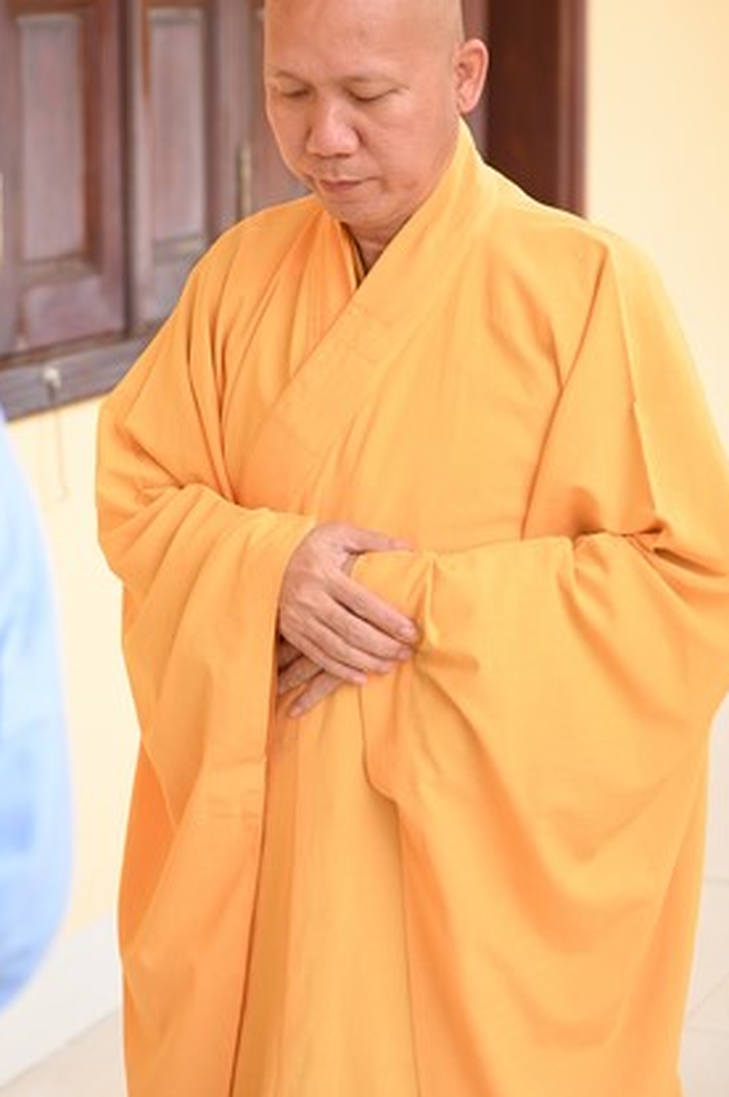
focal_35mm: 97
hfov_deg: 14.0
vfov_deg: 21.0
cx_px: 177
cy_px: 415
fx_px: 2951
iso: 400
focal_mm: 62
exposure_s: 1/400
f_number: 3.2
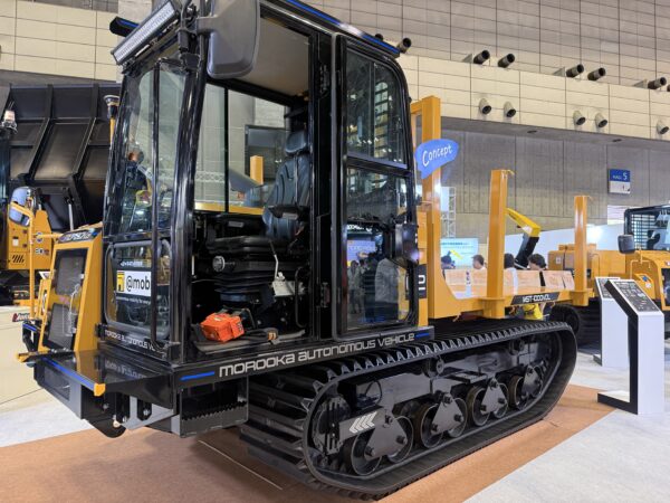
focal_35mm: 24
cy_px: 252
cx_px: 335
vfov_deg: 56.8
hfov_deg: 71.6
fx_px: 465
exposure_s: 1/50
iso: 250
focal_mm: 6.76
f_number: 1.78
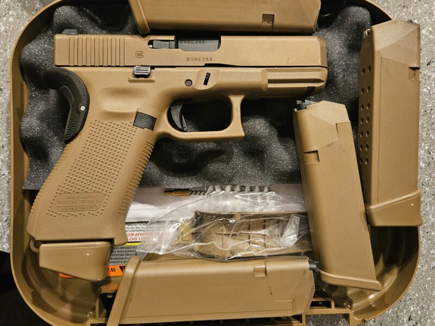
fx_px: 289
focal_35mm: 23
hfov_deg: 73.9
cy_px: 163
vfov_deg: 58.9
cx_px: 218
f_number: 1.8
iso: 640
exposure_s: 1/24
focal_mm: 5.4
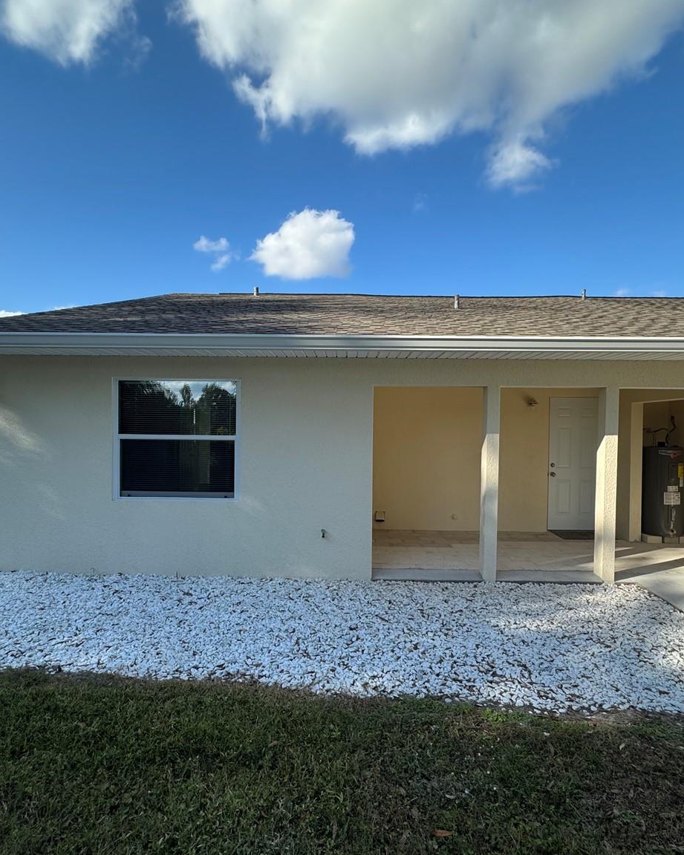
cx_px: 344
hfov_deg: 70.9
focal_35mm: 19
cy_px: 437
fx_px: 481
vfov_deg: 83.3
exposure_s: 1/956
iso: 50
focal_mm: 2.22
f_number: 2.2
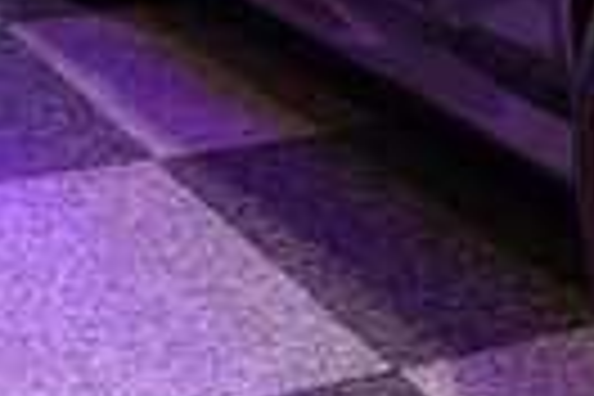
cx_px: 1125
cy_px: -158
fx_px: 2409
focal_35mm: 146
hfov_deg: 12.6
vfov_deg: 9.2
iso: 500
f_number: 2.5
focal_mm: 11.56
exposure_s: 1/40
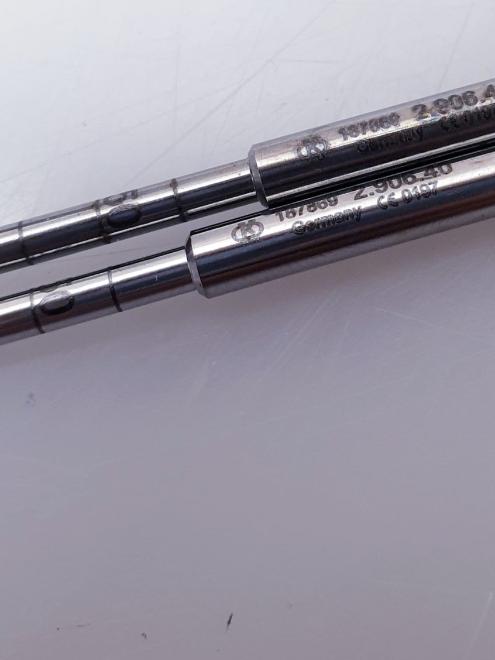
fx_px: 1125
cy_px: 101
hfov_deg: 24.7
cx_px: 336
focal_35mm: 59
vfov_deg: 31.6
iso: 160
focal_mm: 4.3
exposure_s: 1/50
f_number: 2.4
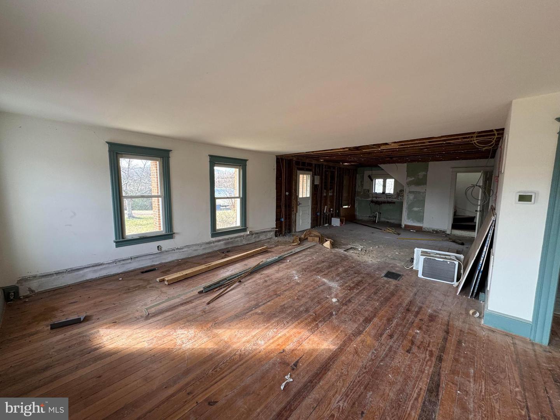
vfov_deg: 85.7
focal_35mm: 14
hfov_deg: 102.1
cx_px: 280
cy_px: 210
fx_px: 226
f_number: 2.2
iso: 125
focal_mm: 2.22
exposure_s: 1/99
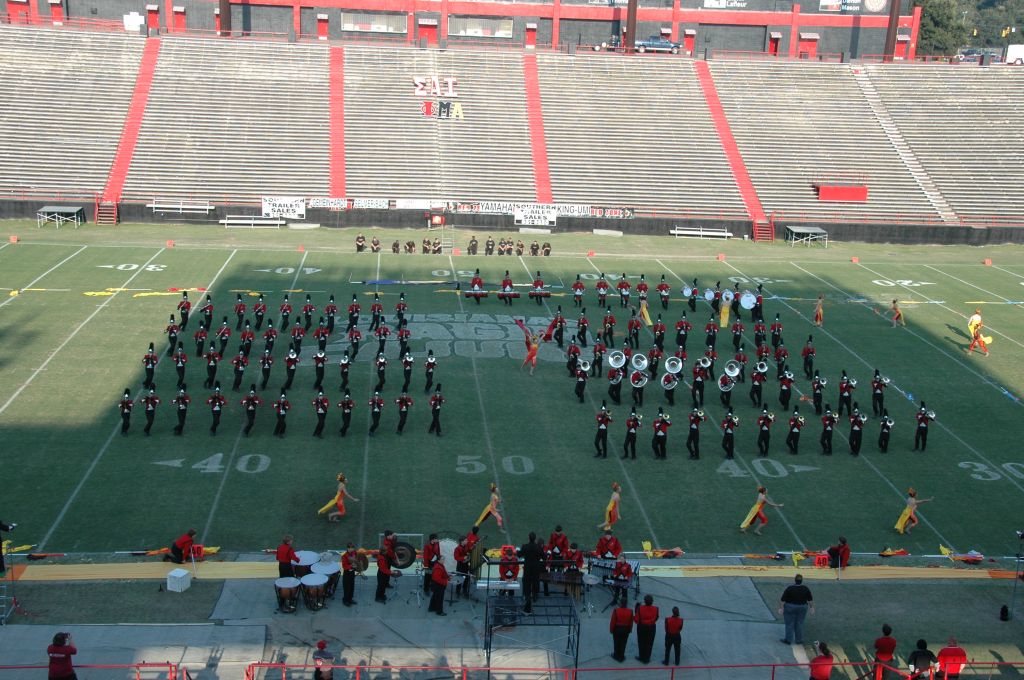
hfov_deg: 42.4
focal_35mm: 46
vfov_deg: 28.9
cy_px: 340
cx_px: 512
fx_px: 1321
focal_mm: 31
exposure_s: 1/200
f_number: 8
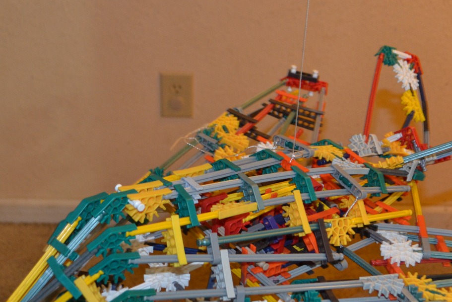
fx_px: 804
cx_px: 275
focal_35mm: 64
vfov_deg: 21.3
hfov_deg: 31.3
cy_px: 149
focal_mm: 24
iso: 800
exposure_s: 1/30
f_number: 4
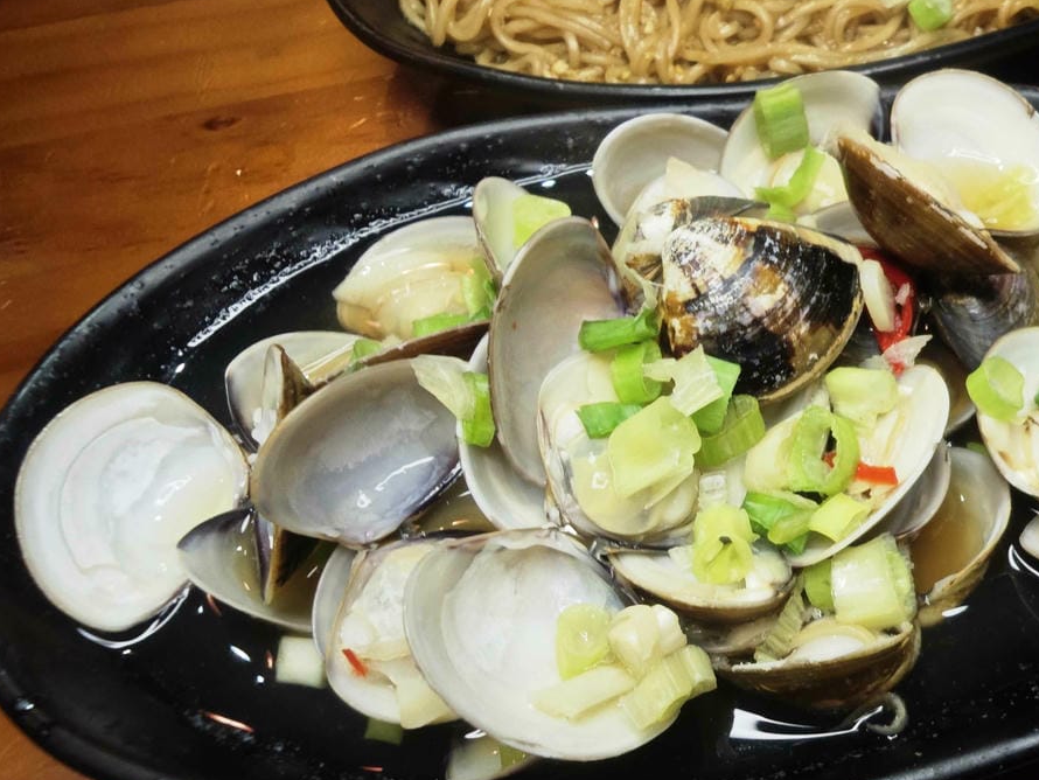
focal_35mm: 31
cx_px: 690
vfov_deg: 45.4
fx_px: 931
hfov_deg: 57.1
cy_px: 440
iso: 160
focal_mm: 2.03
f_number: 1.8
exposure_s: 1/30
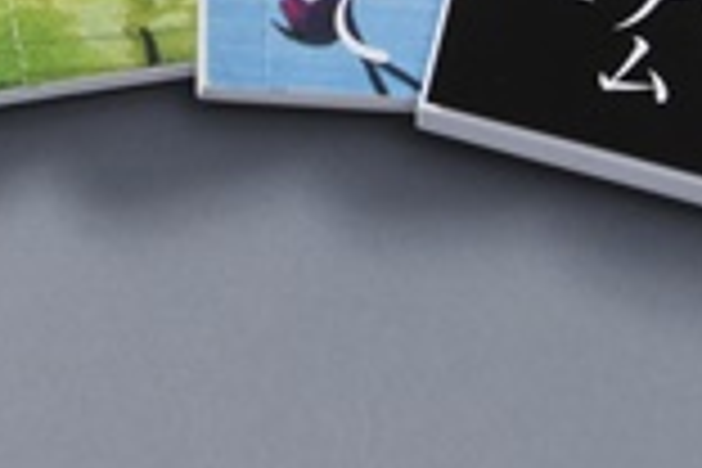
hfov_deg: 5.0
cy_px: -626
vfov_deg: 3.3
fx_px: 8092
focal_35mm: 415
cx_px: 90
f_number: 16
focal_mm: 48
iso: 100
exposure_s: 1/160
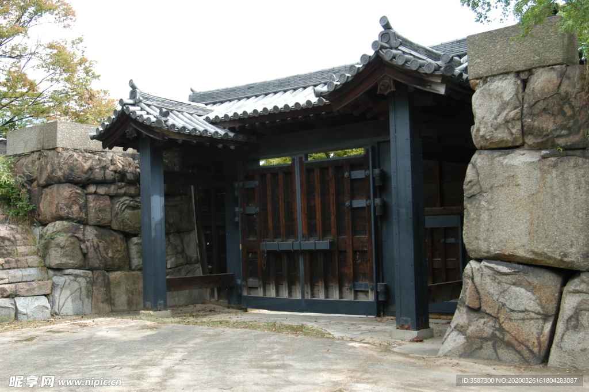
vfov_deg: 29.8
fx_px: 736
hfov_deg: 43.6
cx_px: 294
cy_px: 196
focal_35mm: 45
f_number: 5.6
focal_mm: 30
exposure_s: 1/125
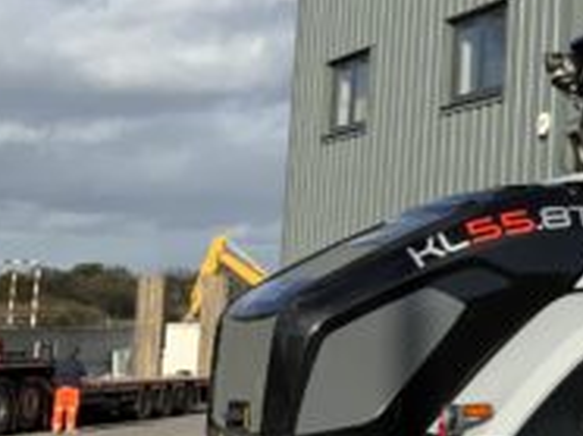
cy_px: 88
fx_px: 1682
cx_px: 953
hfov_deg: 17.1
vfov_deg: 14.7
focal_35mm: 100
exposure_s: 1/1912
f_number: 1.8
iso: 16
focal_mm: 3
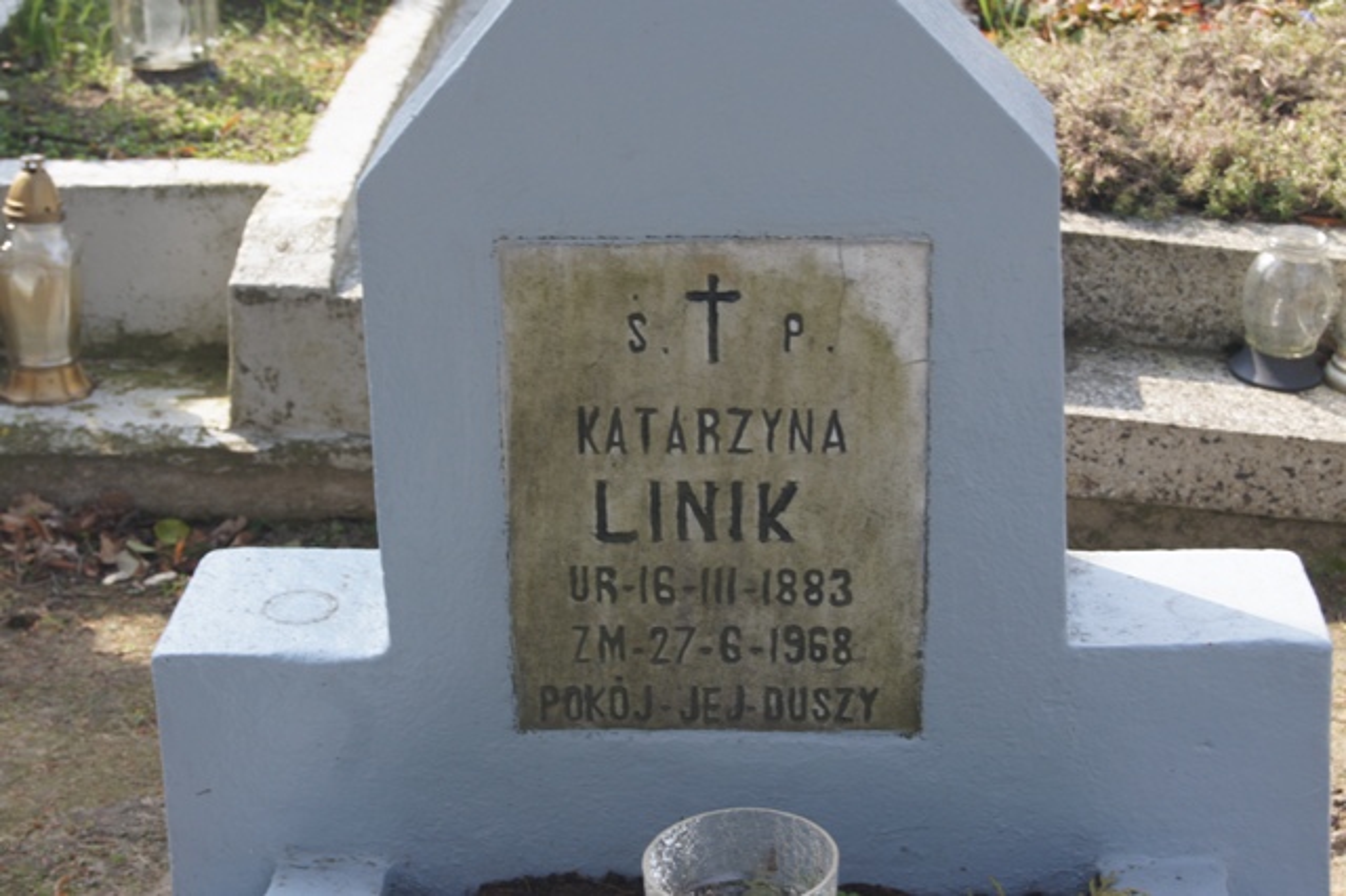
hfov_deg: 24.6
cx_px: 673
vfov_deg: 16.5
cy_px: 448
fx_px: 3083
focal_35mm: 82
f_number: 8
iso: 200
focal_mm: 55
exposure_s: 1/200
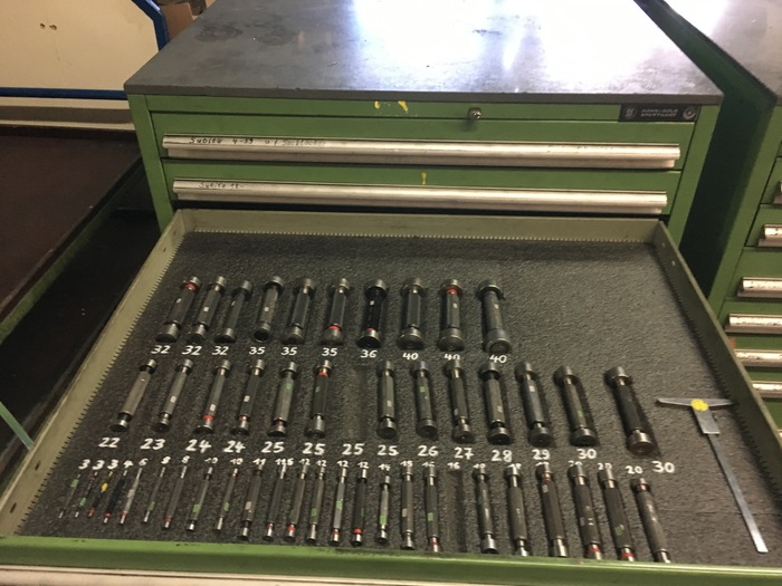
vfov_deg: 48.2
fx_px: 655
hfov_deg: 61.7
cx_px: 391
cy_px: 293
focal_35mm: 29
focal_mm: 4.15
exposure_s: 1/17
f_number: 2.2
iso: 200
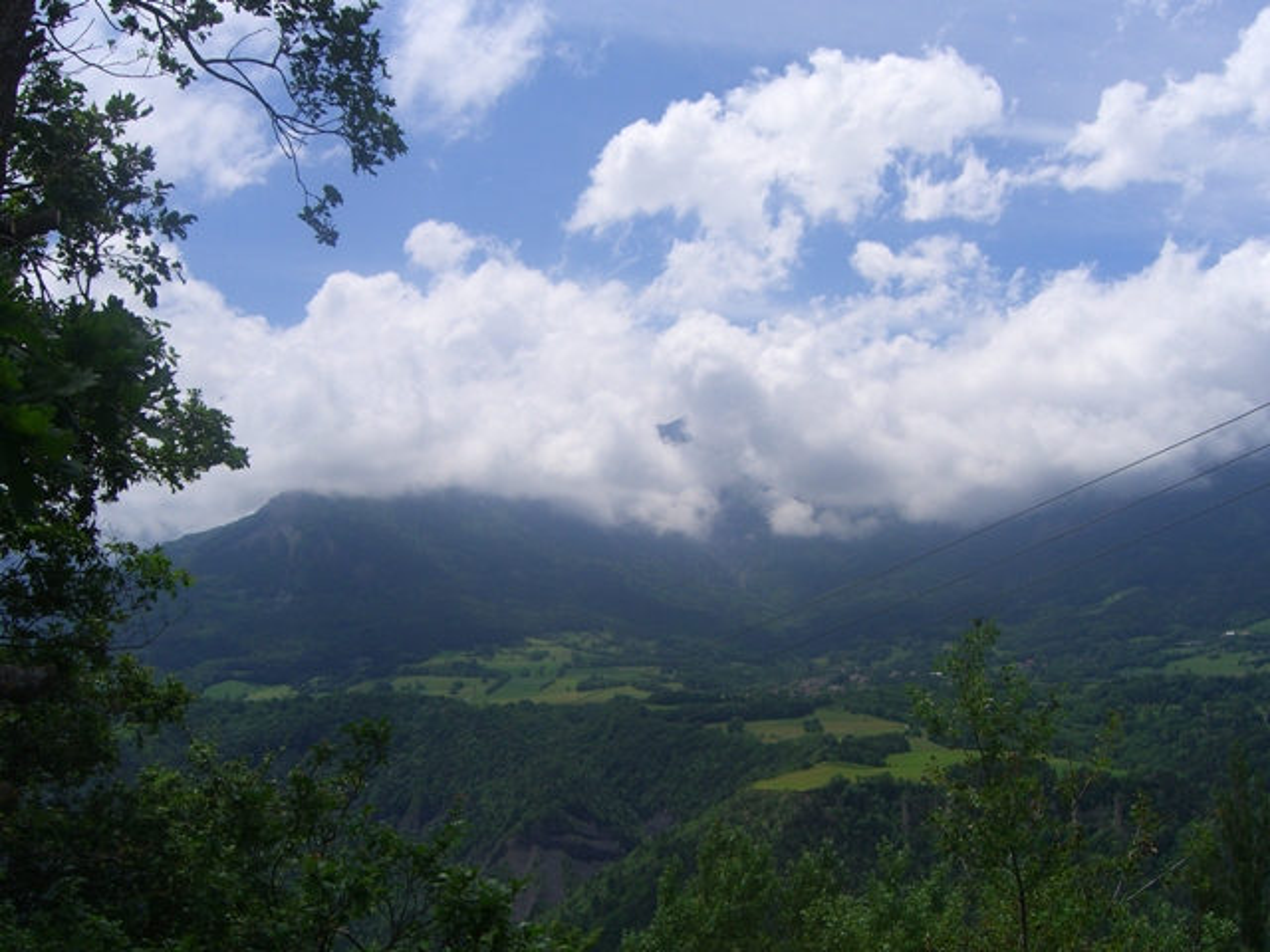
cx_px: 635
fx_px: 1394
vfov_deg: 37.7
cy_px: 476
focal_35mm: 38
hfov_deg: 49.0
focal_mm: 7.9
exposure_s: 1/400
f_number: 8
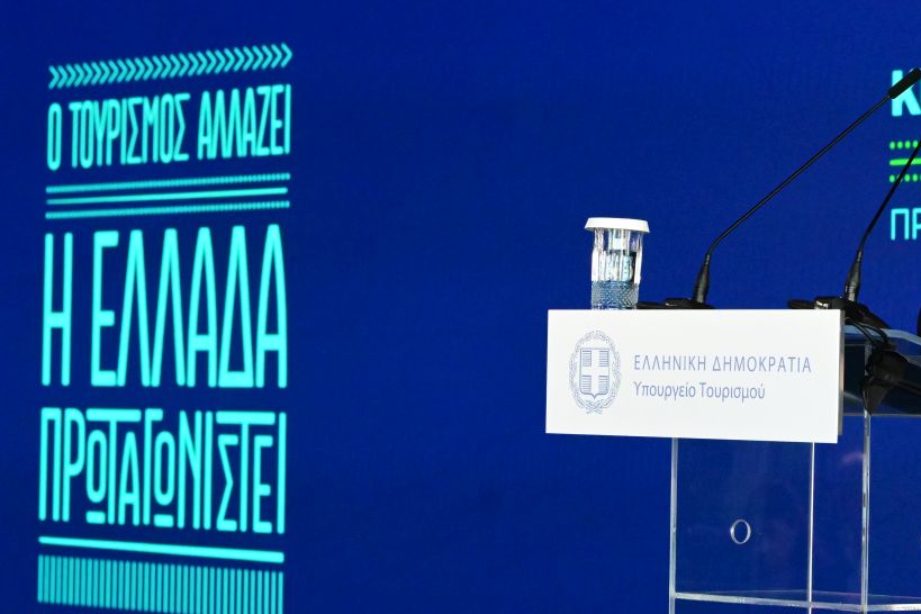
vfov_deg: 8.2
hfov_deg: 12.3
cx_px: 612
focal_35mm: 167
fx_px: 4272
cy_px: 236
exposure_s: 1/640
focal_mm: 76
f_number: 5.6
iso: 8000
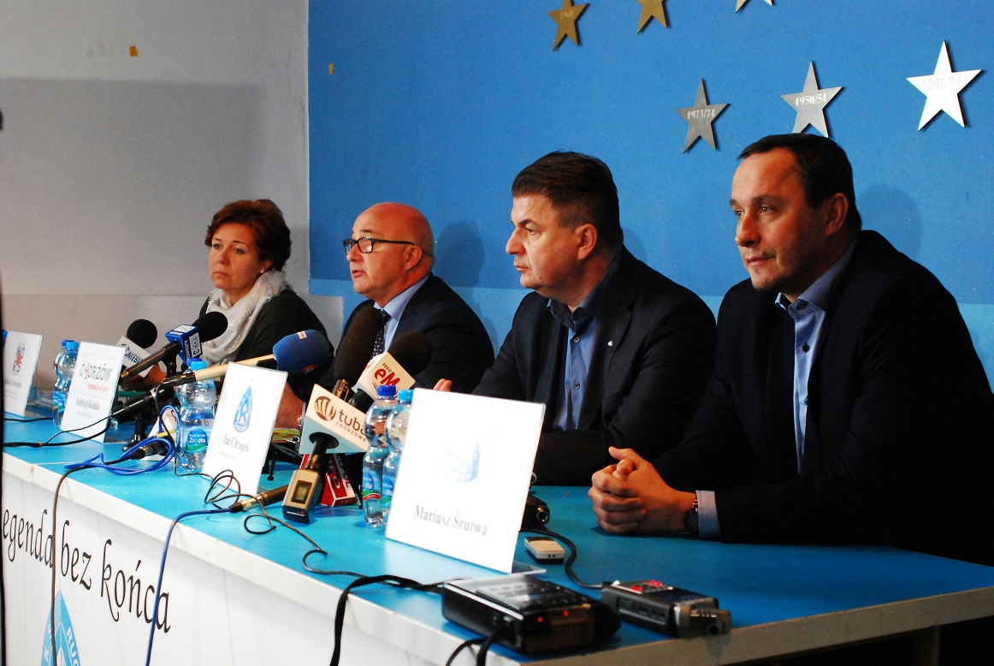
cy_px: 333
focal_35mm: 51
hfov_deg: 38.8
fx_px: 1410
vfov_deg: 26.6
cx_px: 497
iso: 1600
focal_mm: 34
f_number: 4
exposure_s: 1/25
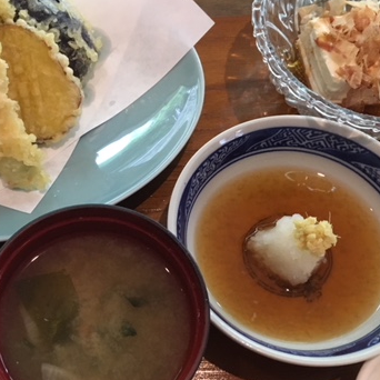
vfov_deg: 35.3
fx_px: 596
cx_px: 101
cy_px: 224
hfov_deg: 34.7
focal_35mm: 48
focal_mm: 4.15
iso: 250
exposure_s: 1/33
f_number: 2.2
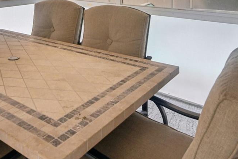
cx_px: 79
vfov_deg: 30.1
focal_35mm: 39
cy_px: -23
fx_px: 258
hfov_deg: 48.7
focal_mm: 16
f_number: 8
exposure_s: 1/60
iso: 400
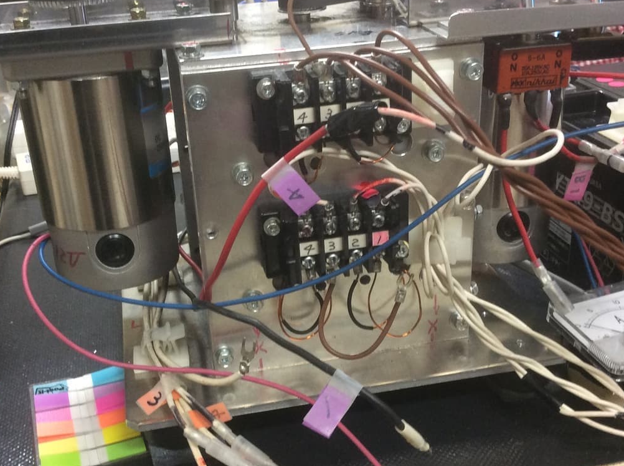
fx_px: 828
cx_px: 291
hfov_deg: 41.3
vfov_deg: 31.4
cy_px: 256
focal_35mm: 46
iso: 100
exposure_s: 1/24
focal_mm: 3.3
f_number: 2.4
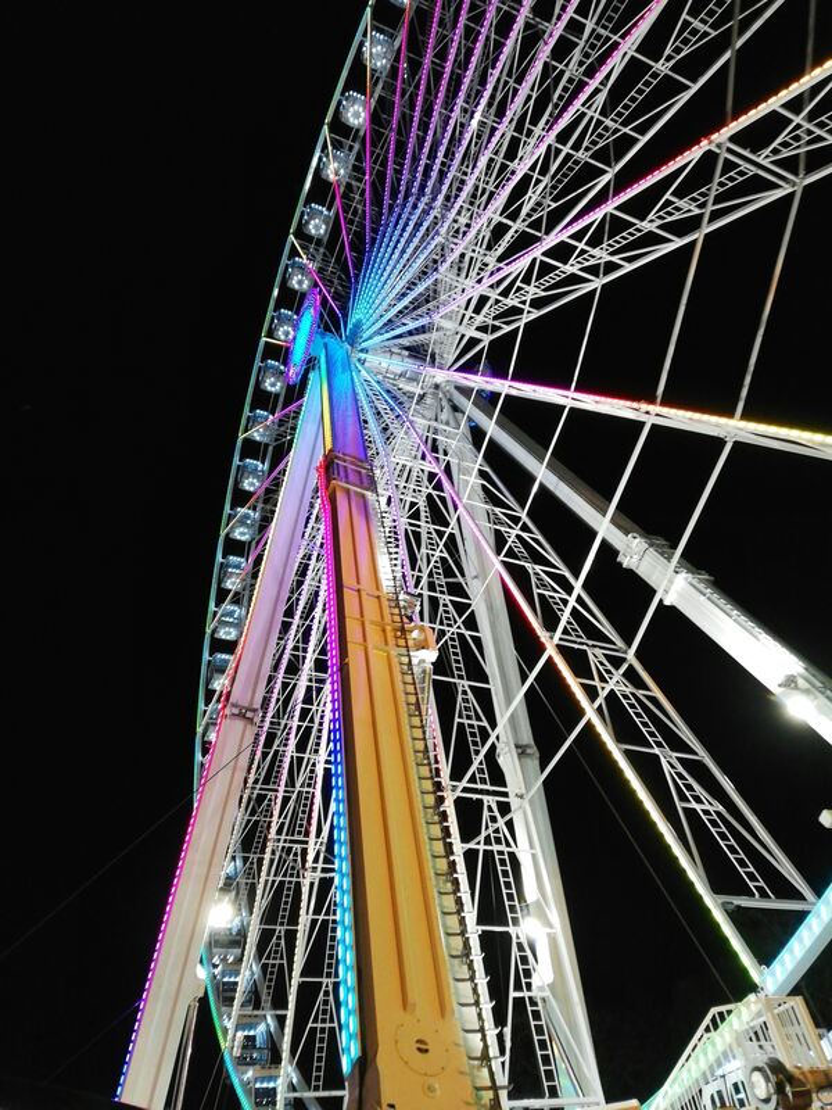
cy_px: 555
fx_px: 833
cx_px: 416
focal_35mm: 26
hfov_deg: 53.1
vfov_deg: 67.3
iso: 320
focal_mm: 3.81
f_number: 2.2
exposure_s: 1/33.3
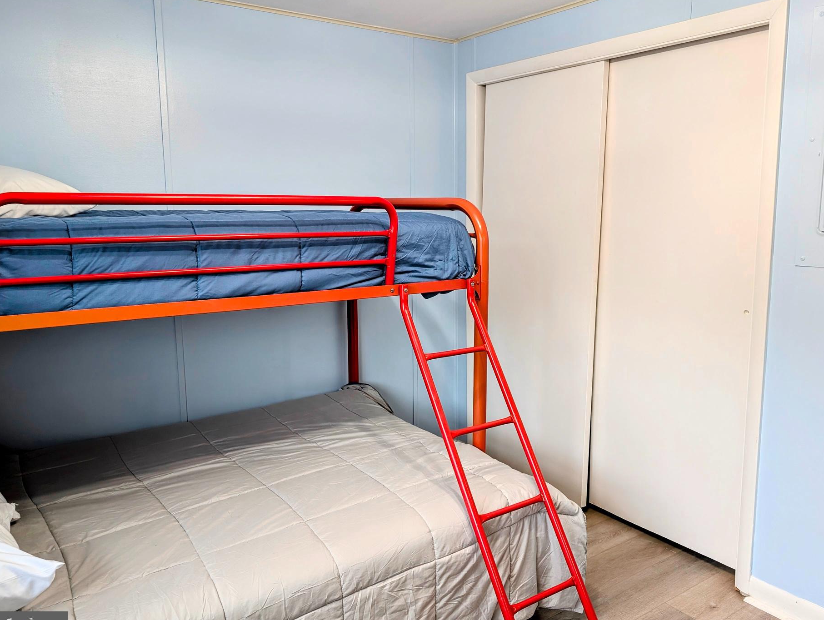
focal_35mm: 27
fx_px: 644
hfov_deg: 65.2
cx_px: 418
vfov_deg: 51.5
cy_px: 300
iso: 87
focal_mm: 6.9
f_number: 1.68
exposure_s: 1/24
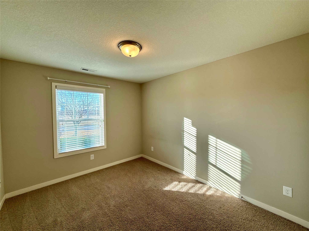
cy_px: 116
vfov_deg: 85.7
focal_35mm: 14
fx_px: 125
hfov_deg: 102.1
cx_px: 154
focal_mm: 2.22
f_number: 2.2
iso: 64
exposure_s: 1/179
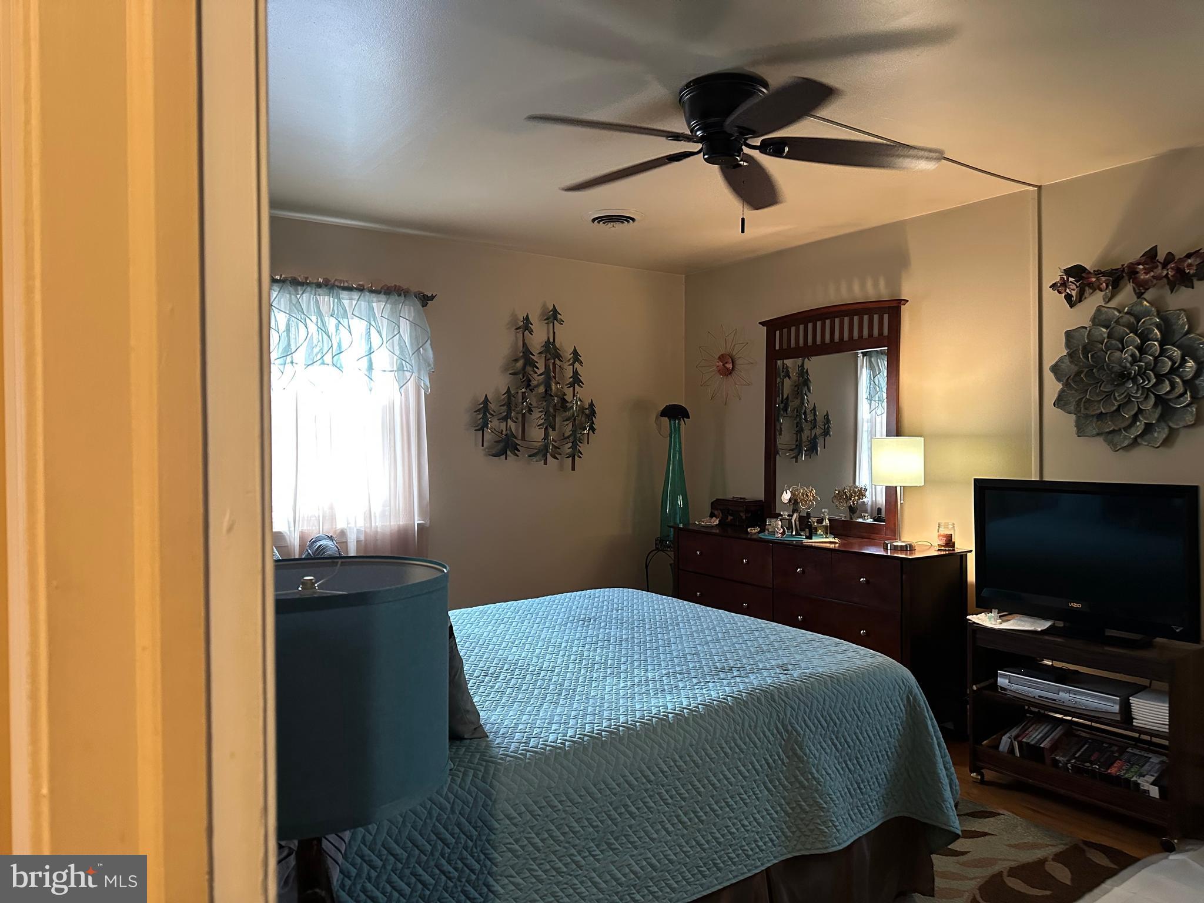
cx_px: 602
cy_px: 452
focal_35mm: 24
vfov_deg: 56.8
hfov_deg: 71.6
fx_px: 835
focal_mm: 6.86
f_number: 1.78
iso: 640
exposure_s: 1/60
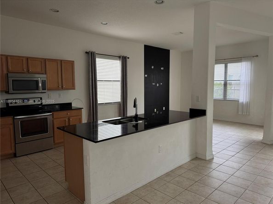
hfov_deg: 71.6
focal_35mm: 24
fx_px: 189
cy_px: 102
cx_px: 136
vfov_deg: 56.8
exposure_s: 1/121
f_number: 1.78
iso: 200
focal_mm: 6.76
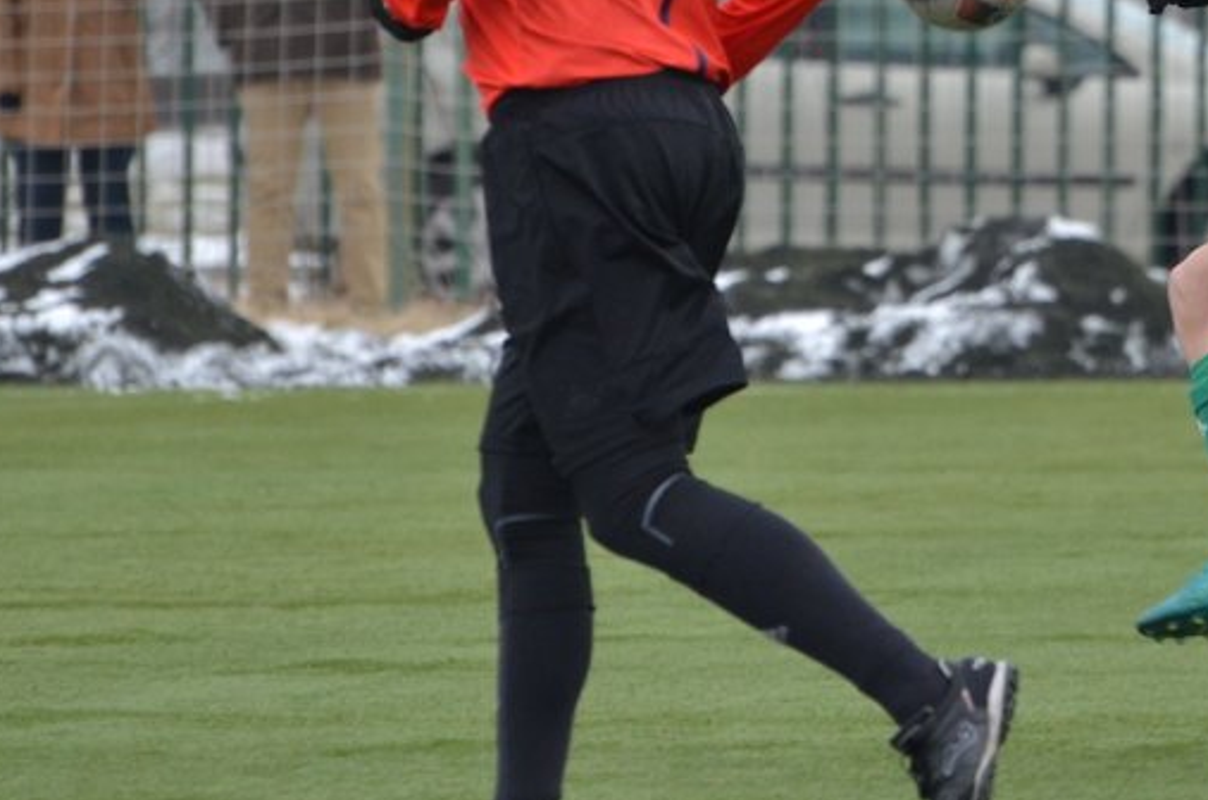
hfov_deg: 2.6
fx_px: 26157
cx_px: 1375
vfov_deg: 1.8
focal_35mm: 781
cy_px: -27
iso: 500
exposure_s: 1/800
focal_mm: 220
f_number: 5.3
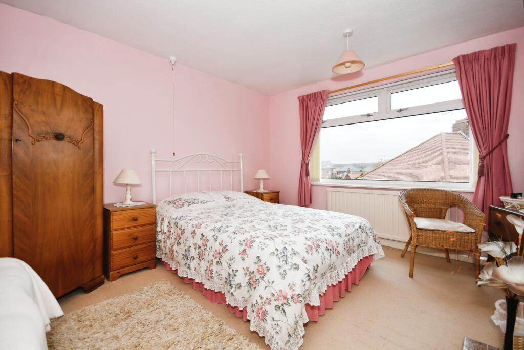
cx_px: 262
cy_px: 175
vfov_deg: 77.3
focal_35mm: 15
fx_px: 218
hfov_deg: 100.4
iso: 400
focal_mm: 10
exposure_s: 1/60
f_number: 8
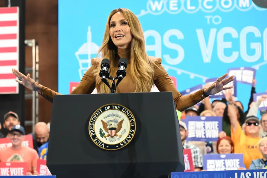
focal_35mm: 130
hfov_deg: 15.8
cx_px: 134
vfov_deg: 10.6
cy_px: 89
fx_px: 964
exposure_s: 1/160
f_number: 6.3
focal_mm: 130
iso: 2500
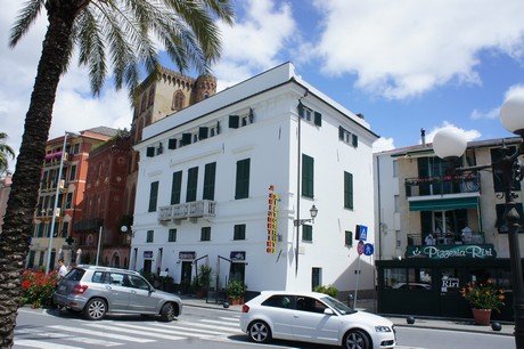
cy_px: 174
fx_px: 393
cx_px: 262
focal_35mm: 27
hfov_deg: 67.4
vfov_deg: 47.9
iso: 200
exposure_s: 1/250
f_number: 11
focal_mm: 18
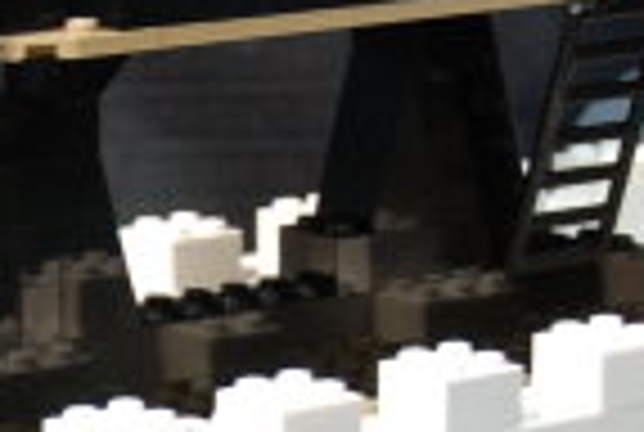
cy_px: 281
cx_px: 108
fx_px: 4213
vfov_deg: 5.9
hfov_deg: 8.7
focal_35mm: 235
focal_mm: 28
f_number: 4
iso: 400
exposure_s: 1/8
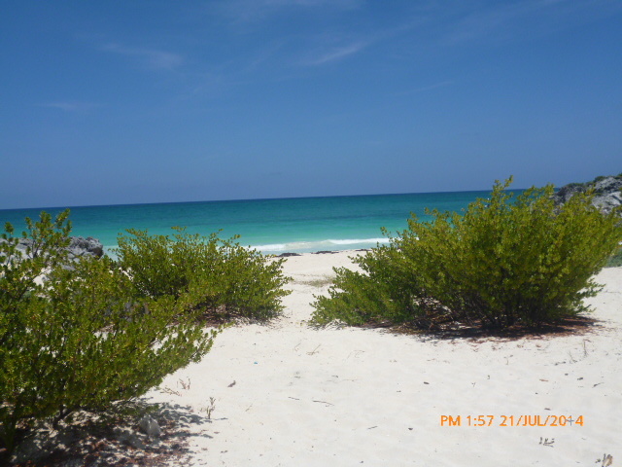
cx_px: 311
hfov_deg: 51.4
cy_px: 234
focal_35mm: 36
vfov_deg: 39.7
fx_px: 647
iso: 100
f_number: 10
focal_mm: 6.4
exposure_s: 1/200
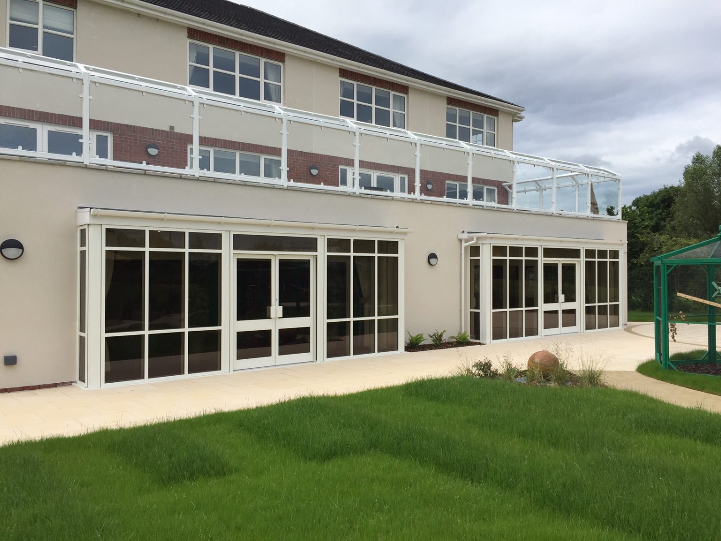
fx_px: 604
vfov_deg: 48.2
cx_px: 360
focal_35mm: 29
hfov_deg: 61.7
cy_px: 270
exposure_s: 1/2083
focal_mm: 4.15
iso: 32
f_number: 2.2
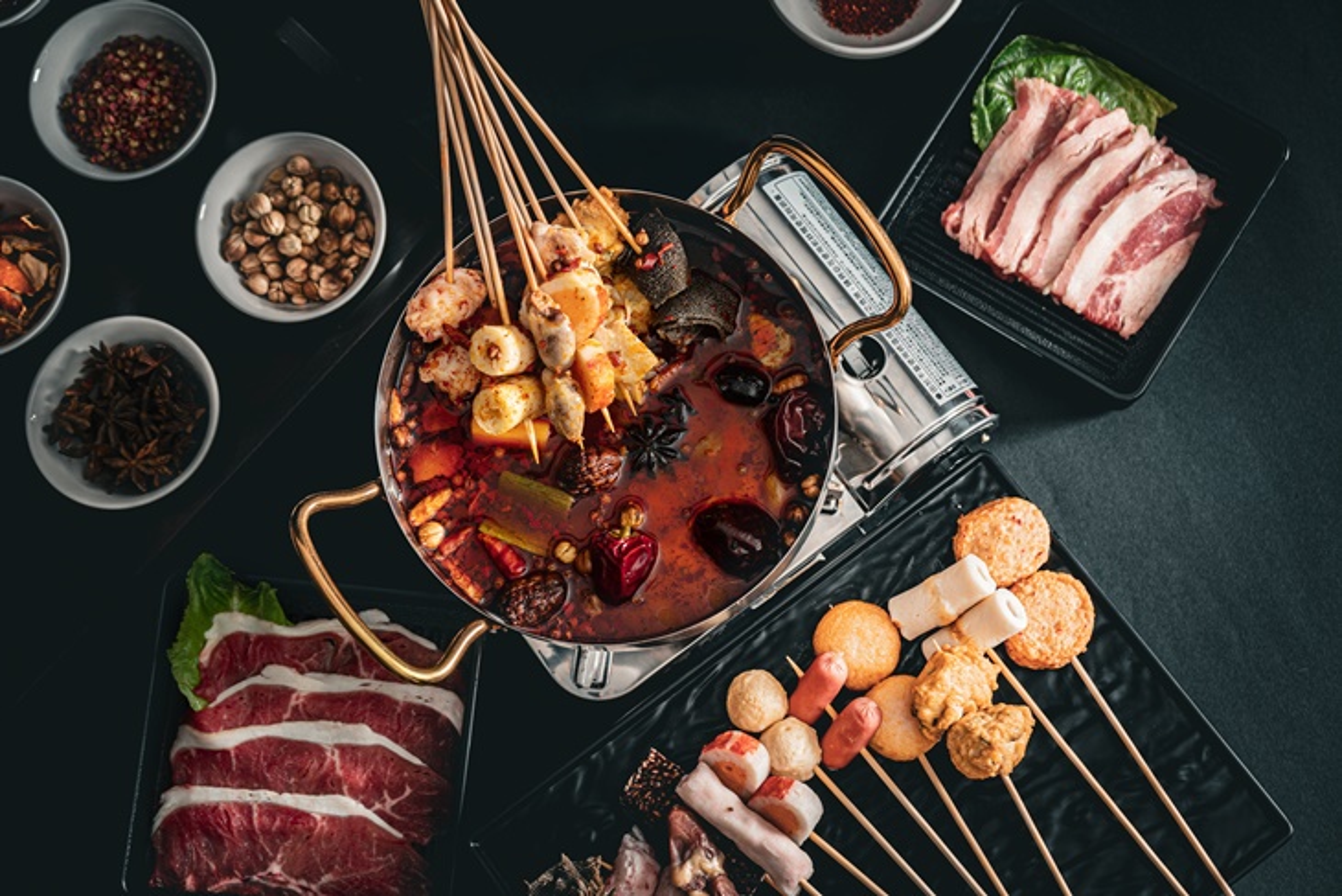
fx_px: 1939
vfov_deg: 26.0
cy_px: 448
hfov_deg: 38.2
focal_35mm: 52
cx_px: 671
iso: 100
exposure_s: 1/125
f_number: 6.7
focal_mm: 52
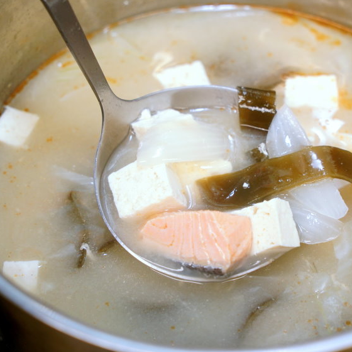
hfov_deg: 21.6
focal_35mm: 80
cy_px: 175
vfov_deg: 21.7
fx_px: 920
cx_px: 223
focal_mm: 62
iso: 1250
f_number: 6.3
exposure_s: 1/80
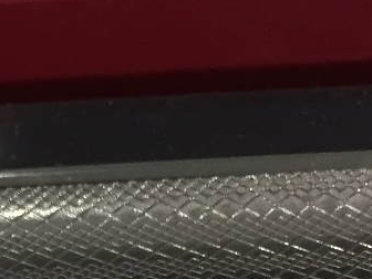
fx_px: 1515
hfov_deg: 12.0
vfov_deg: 10.1
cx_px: -445
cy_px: 441
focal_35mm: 141
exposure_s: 1/33
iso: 100
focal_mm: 4.15
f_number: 2.2
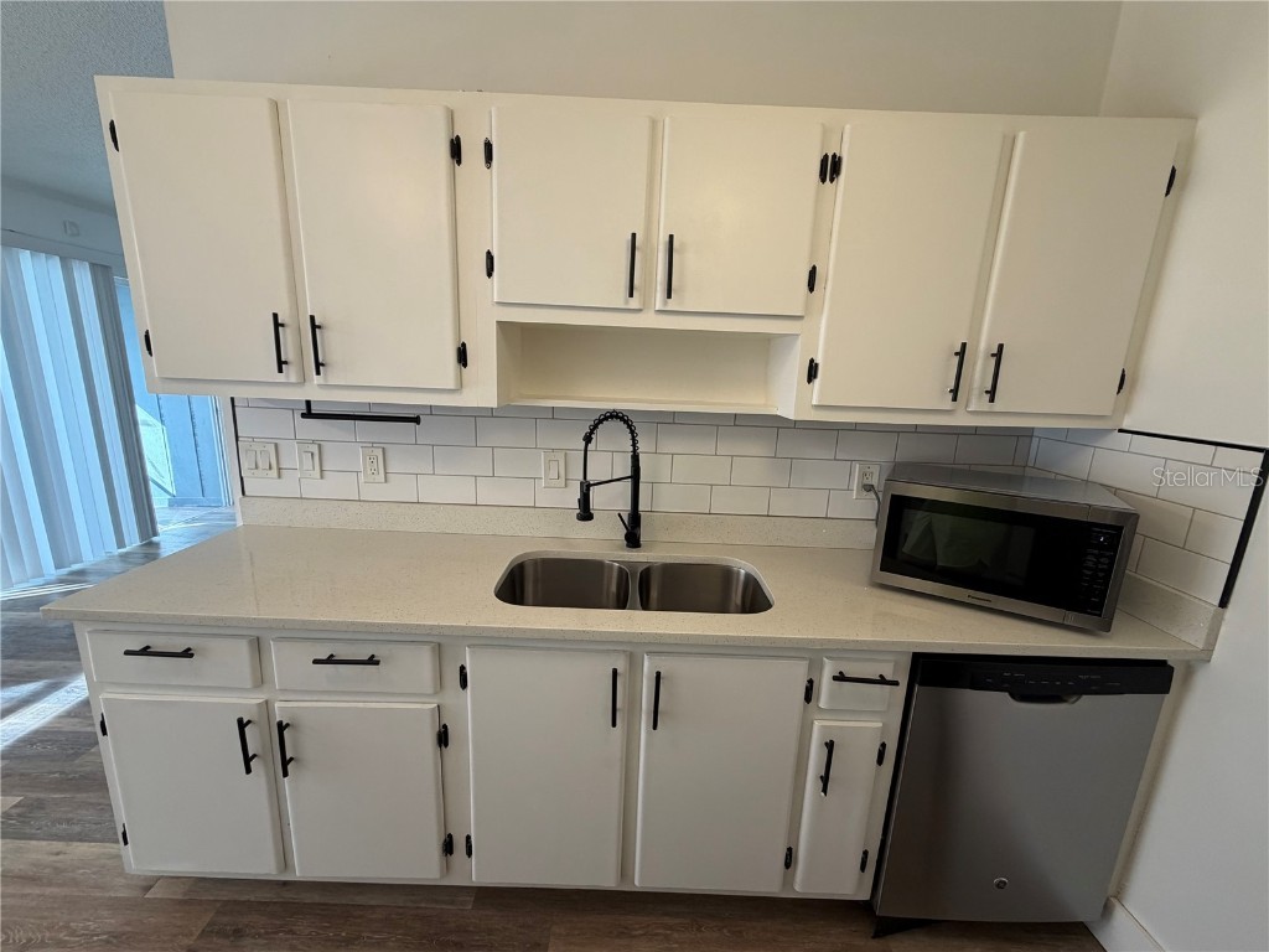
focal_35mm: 14
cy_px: 476
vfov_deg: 85.7
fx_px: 513
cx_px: 634
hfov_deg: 102.1
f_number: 2.2
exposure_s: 1/120
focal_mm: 2.22
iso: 160
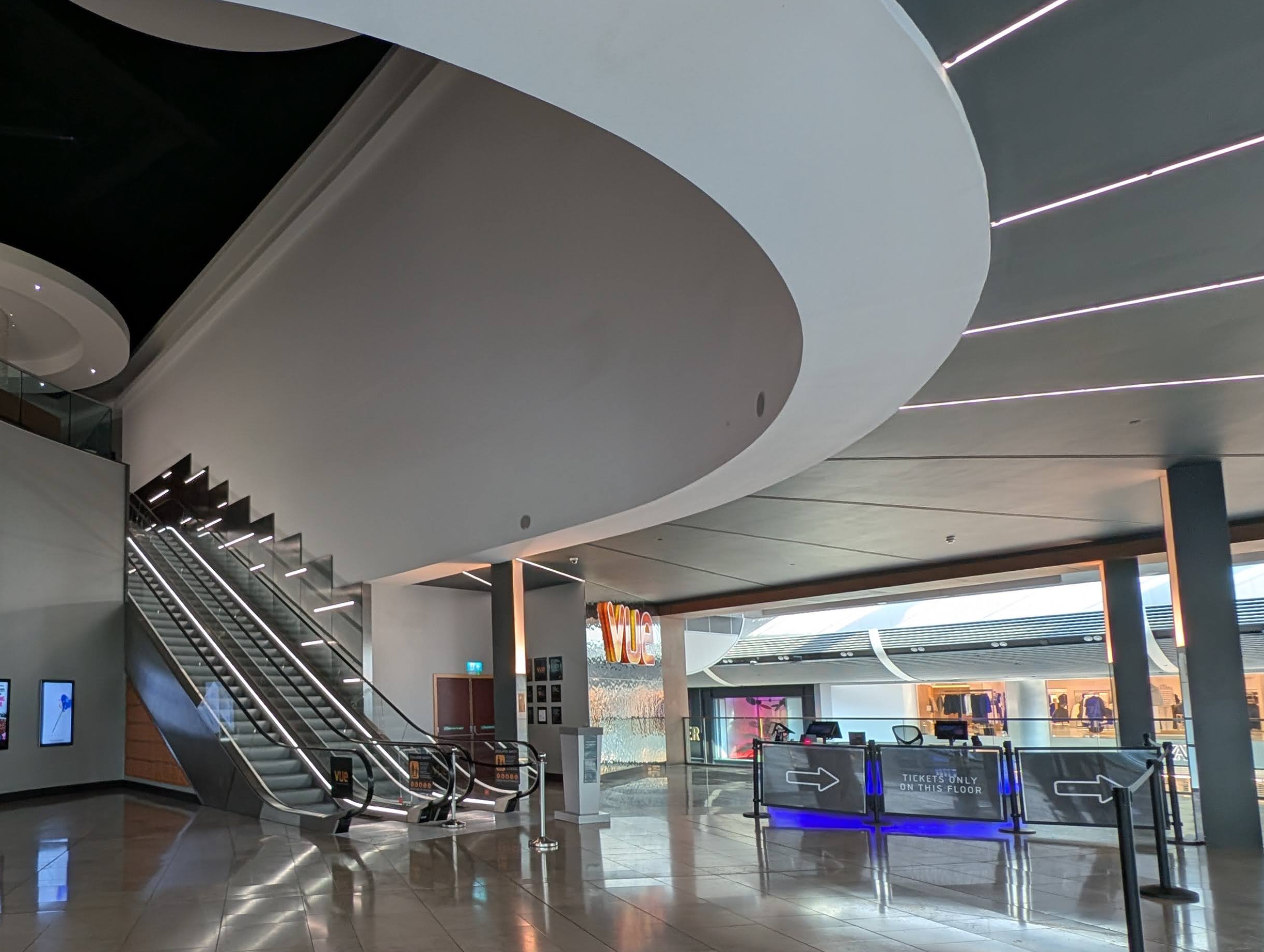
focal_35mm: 20
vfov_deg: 64.3
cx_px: 393
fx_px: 731
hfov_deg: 78.2
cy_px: 640
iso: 45
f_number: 1.95
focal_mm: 2.23
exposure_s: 1/50
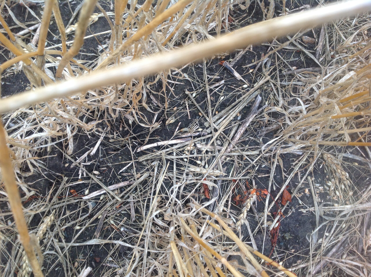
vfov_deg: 40.6
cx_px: 186
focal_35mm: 35
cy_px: 138
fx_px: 375
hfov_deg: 52.7
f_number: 2.4
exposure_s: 1/40
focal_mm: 4.28
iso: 64
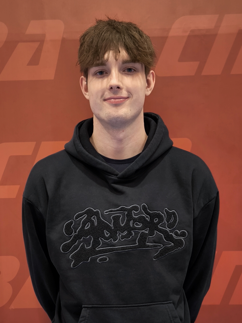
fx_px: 261
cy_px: 162
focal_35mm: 28
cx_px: 121
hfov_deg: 49.7
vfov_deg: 63.5
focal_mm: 6.92
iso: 320
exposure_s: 1/50
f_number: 1.9
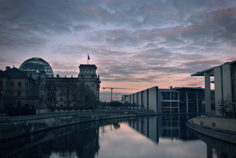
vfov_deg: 35.5
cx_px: 118
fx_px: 246
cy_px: 79
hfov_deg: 51.3
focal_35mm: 38
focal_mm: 25
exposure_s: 1/320
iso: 320
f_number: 4
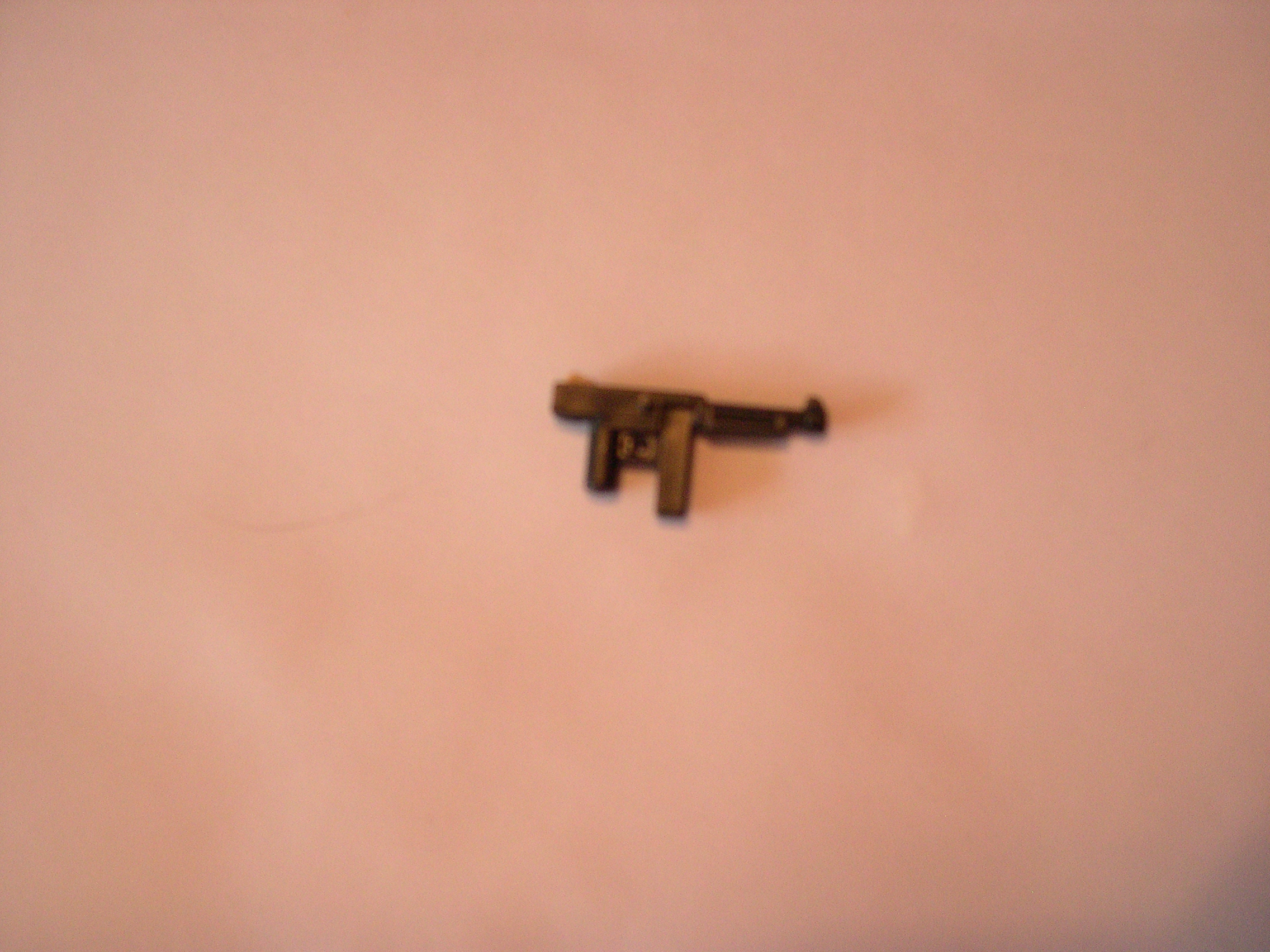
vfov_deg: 37.7
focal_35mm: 38
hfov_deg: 49.0
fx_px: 1394
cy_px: 476
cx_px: 635
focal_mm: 8
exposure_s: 1/80.4
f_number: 2.8
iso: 400
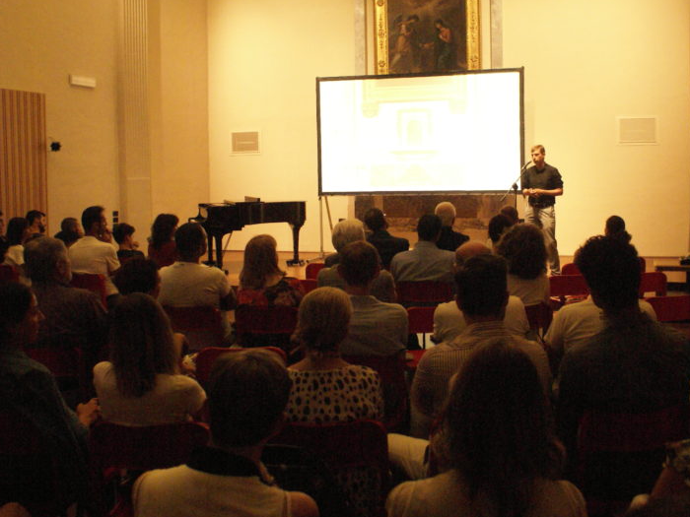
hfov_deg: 48.8
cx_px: 394
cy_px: 223
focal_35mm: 38
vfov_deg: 37.7
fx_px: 757
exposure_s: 1/60
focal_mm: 18
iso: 1600
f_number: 4
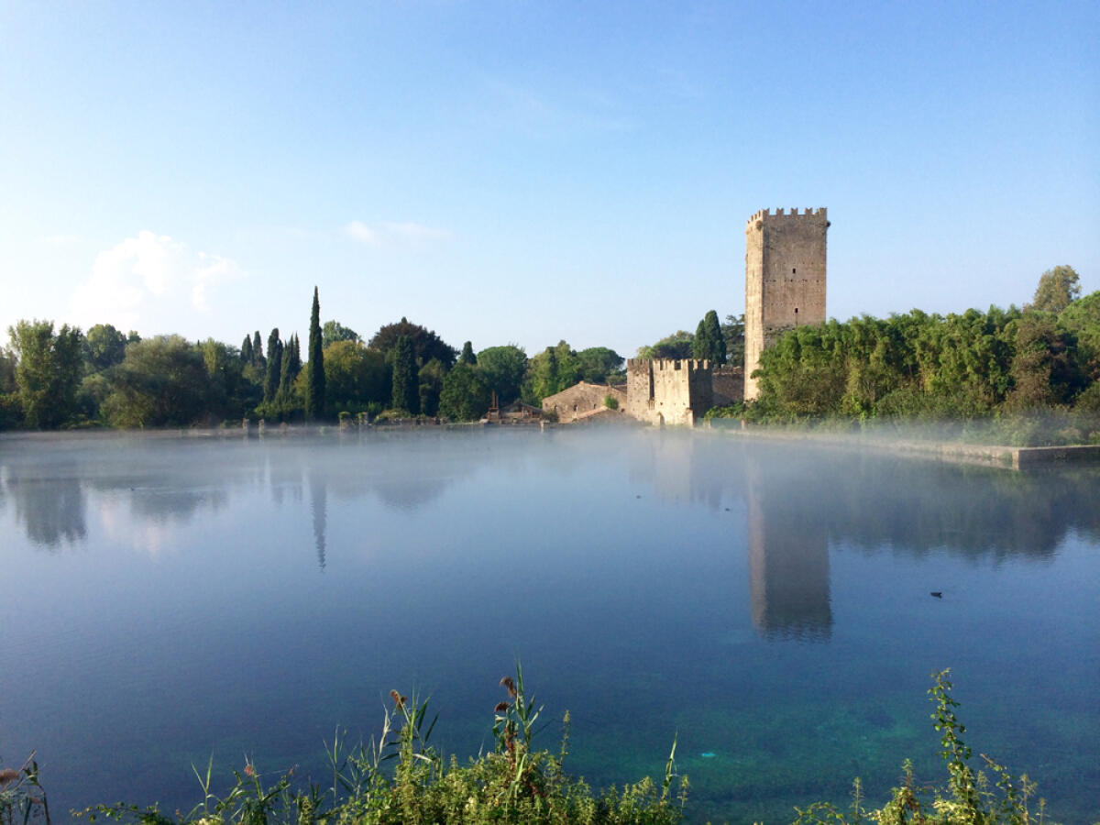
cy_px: 412
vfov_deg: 46.8
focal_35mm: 30
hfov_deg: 60.0
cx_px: 550
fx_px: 953
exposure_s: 1/1368
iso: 32
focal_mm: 4.12
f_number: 2.2
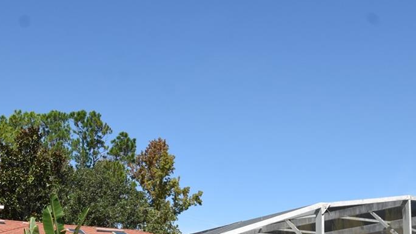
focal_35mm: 44
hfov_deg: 45.8
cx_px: 146
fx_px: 485
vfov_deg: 25.1
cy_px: 262
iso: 100
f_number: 7.1
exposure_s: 1/200
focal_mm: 12
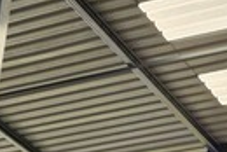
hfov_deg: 9.4
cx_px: -374
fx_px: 1187
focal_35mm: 188
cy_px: 653
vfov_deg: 5.9
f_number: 1.7
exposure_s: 1/359
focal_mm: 6.25
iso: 40
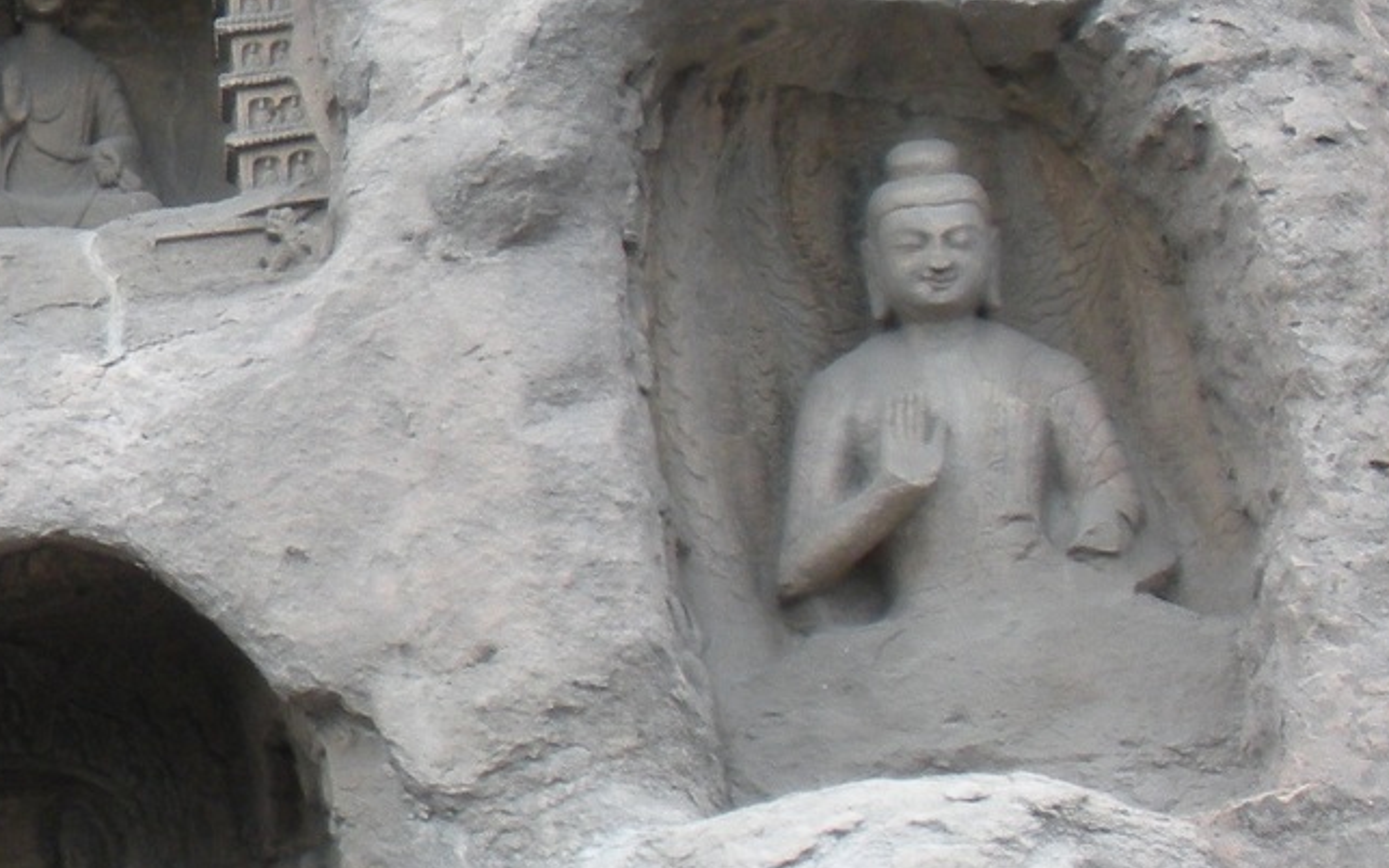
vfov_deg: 9.0
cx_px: -739
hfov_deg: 13.5
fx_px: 5489
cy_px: 220
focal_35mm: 145
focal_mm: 7.7
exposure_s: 1/108
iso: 64
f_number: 4
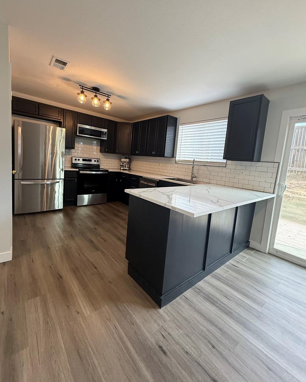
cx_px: 152
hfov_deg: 84.1
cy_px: 180
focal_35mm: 15
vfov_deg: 96.7
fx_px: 170
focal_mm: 2.22
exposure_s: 1/120
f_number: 2.2
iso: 250
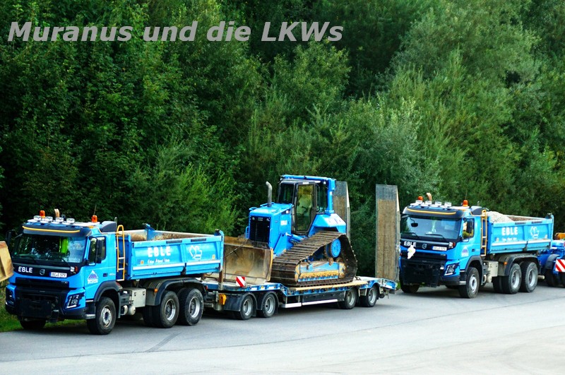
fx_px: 3174
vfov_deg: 6.8
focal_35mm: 202
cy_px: 188
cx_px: 282
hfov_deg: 10.2
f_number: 6.3
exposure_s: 1/200
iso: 320
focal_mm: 135
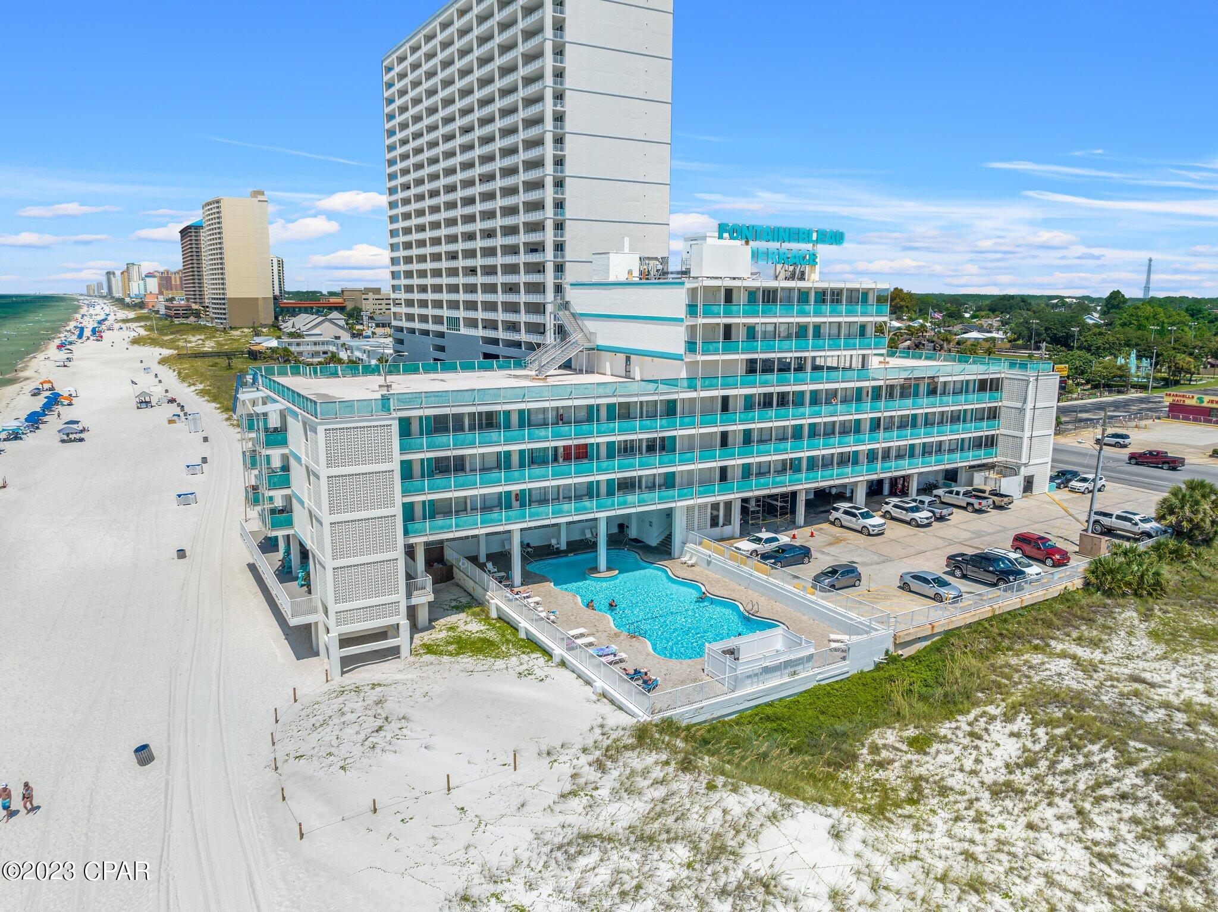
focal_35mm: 24
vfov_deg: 56.8
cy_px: 456
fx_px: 844
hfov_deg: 71.6
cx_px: 609
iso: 100
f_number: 2.8
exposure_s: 1/1250
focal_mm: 12.29
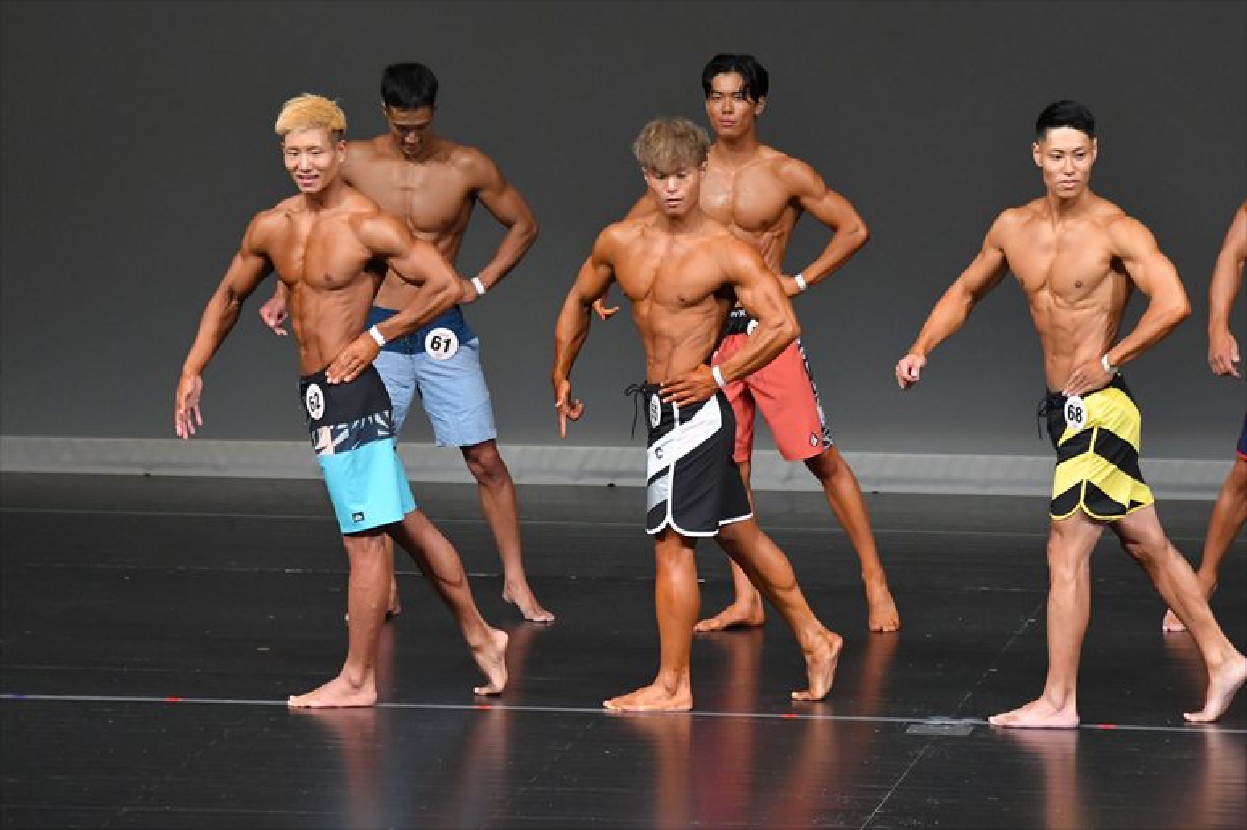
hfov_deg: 7.2
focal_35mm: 285
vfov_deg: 4.8
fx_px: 9867
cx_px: 624
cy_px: 415
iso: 4000
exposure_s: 1/400
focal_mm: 190
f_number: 5.6
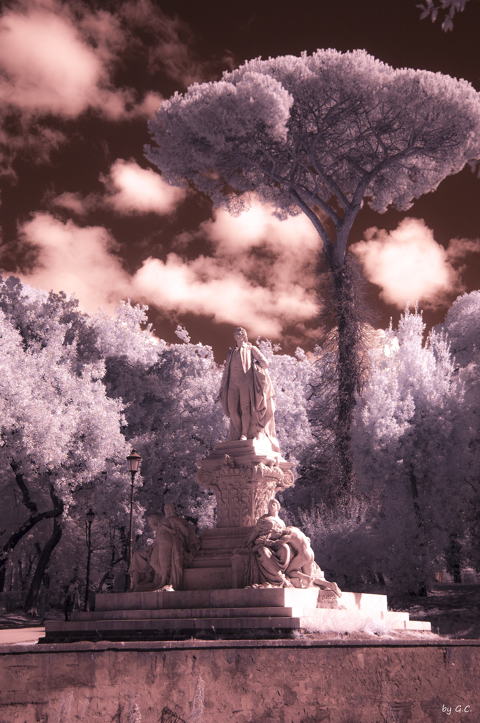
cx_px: 240
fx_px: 1142
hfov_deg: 23.7
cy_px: 362
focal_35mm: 57
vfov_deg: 35.1
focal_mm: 38
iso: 200
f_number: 6.3
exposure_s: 1/800
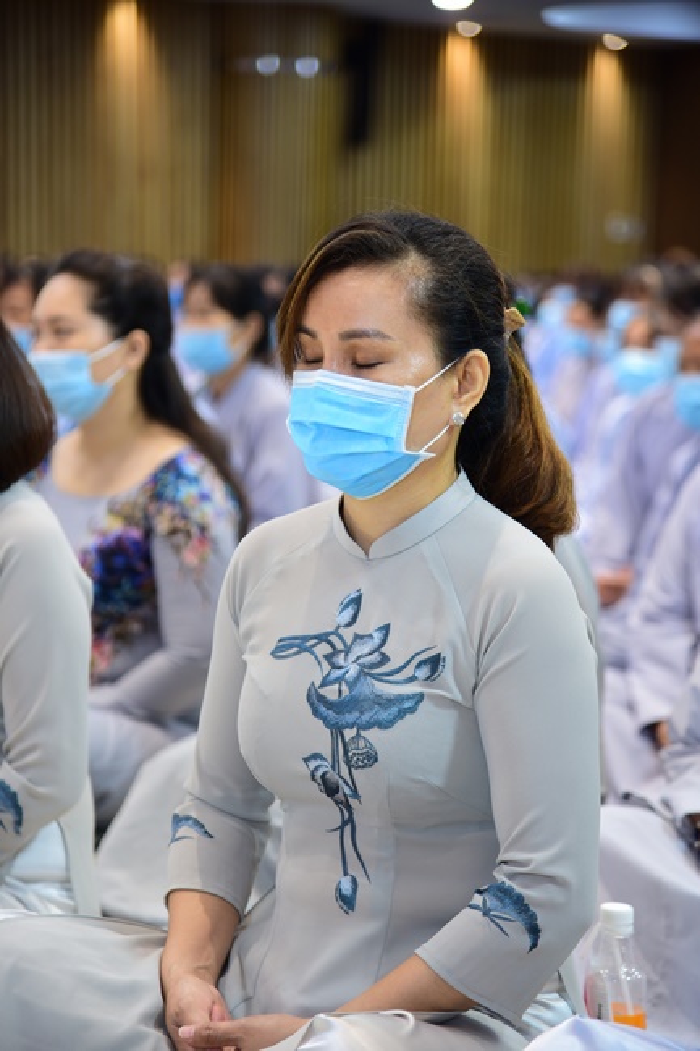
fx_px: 2918
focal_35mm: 100
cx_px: 350
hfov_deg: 13.7
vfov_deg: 20.4
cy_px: 526
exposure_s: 1/30
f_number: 4
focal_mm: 100
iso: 800
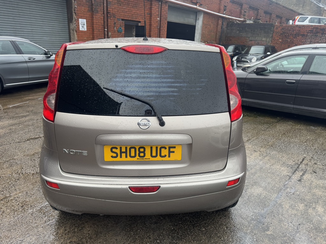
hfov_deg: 71.6
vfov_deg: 56.8
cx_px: 163
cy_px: 122
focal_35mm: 24
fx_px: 226
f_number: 1.78
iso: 64
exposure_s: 1/159
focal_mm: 6.76
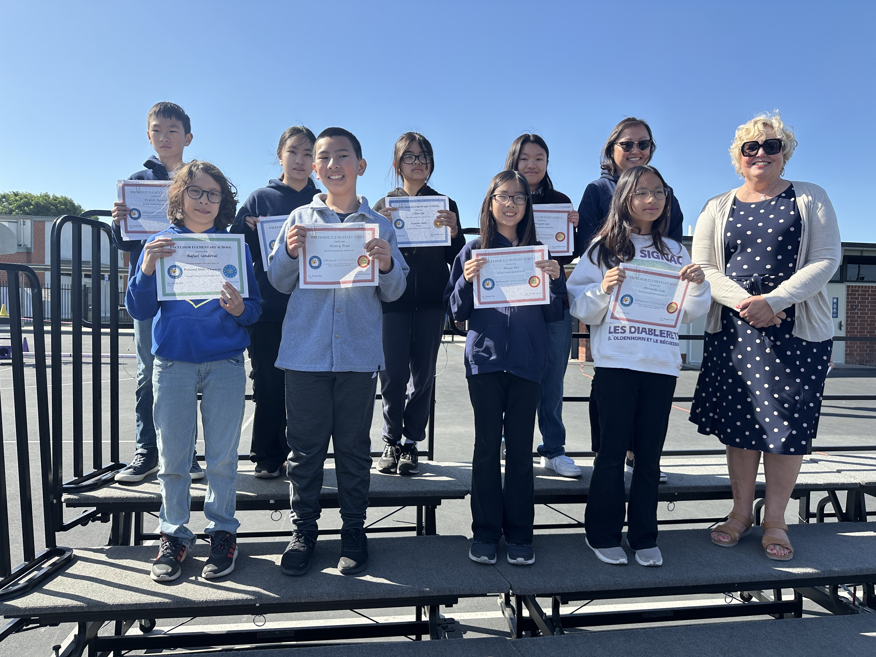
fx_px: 607
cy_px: 328
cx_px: 438
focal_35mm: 24
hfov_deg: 71.6
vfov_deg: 56.8
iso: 80
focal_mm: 6.86
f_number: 1.78
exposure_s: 1/2591
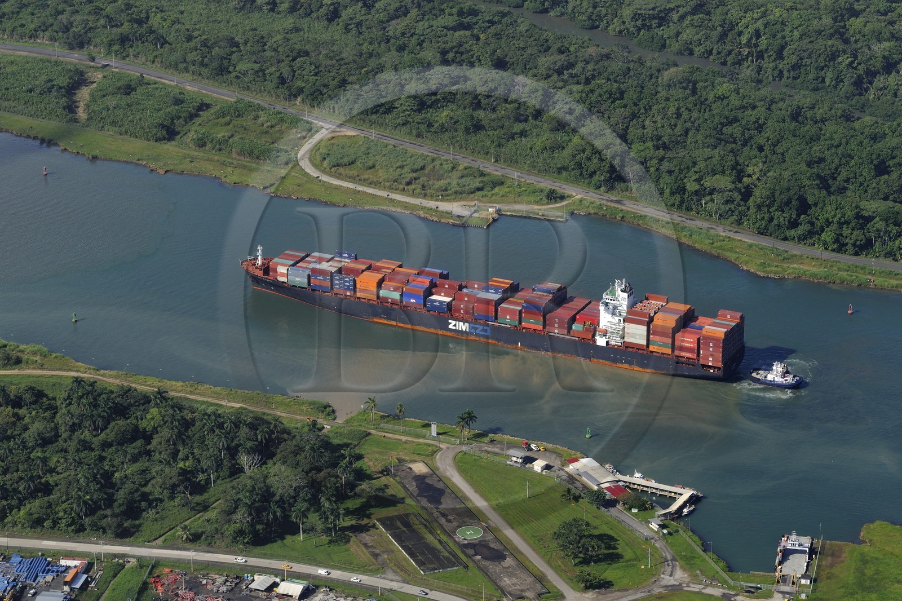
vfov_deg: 12.2
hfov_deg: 18.3
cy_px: 300
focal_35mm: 112
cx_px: 451
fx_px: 2805
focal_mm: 112
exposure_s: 1/1250
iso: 200
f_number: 5
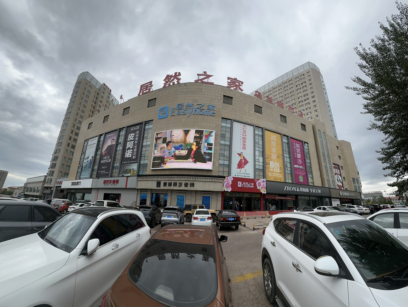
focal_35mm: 14
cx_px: 204
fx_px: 165
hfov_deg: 102.0
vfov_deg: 85.8
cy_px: 154
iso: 40
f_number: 2.2
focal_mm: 2.22
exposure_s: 1/2747
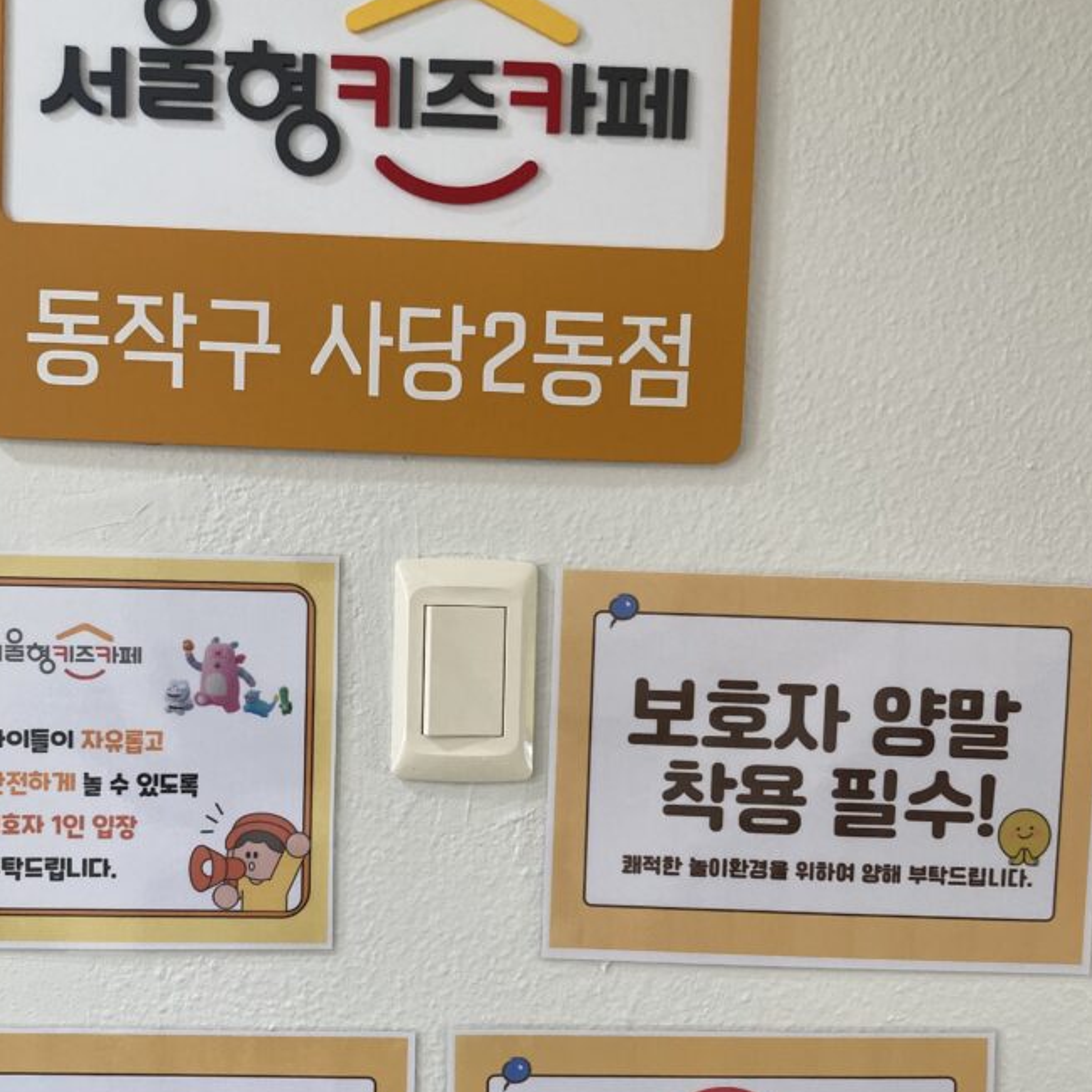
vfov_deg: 42.7
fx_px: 1392
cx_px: 496
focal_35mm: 39
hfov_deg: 42.8
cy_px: 633
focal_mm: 3.99
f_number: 1.8
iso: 80
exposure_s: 1/60
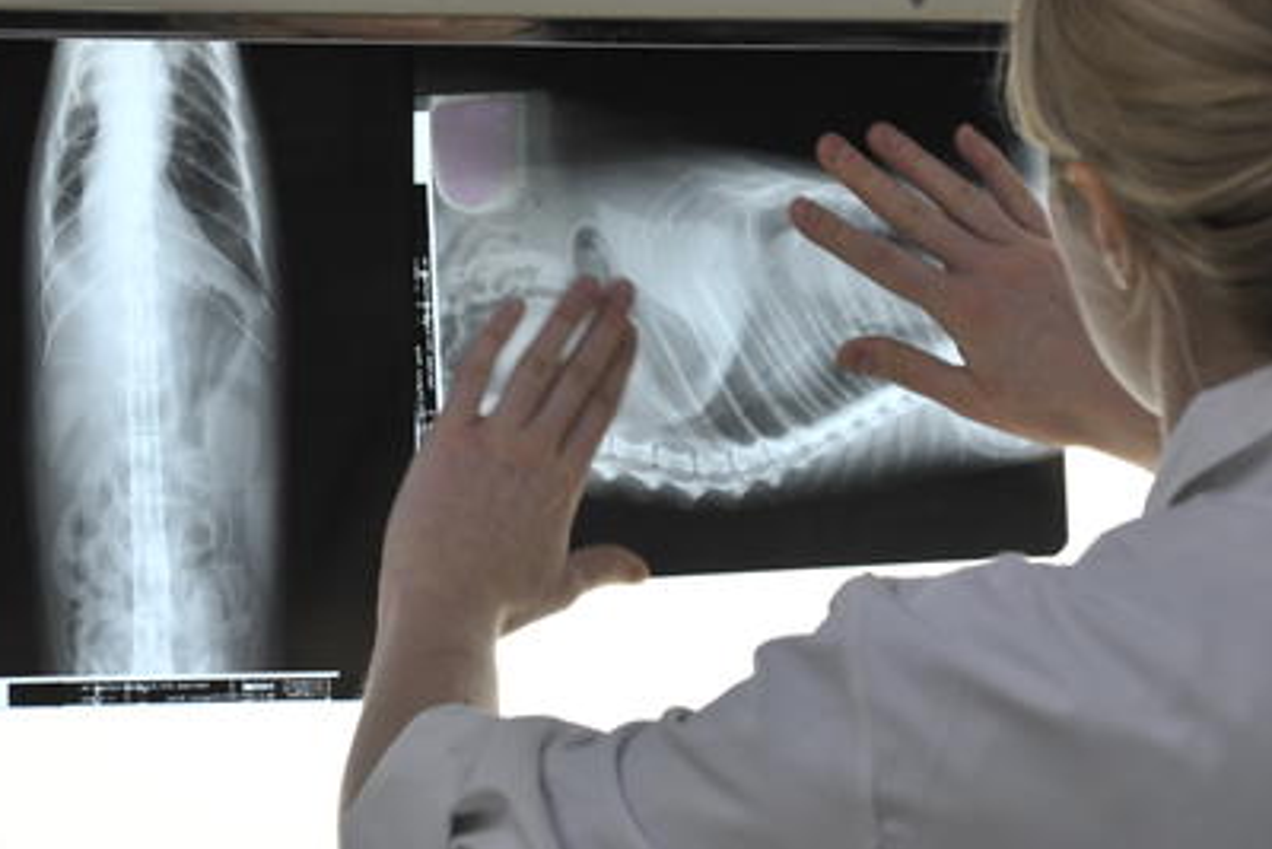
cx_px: 560
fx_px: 12370
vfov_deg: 3.9
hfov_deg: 5.9
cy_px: 267
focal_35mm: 350
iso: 800
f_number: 4.5
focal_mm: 200
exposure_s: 1/320
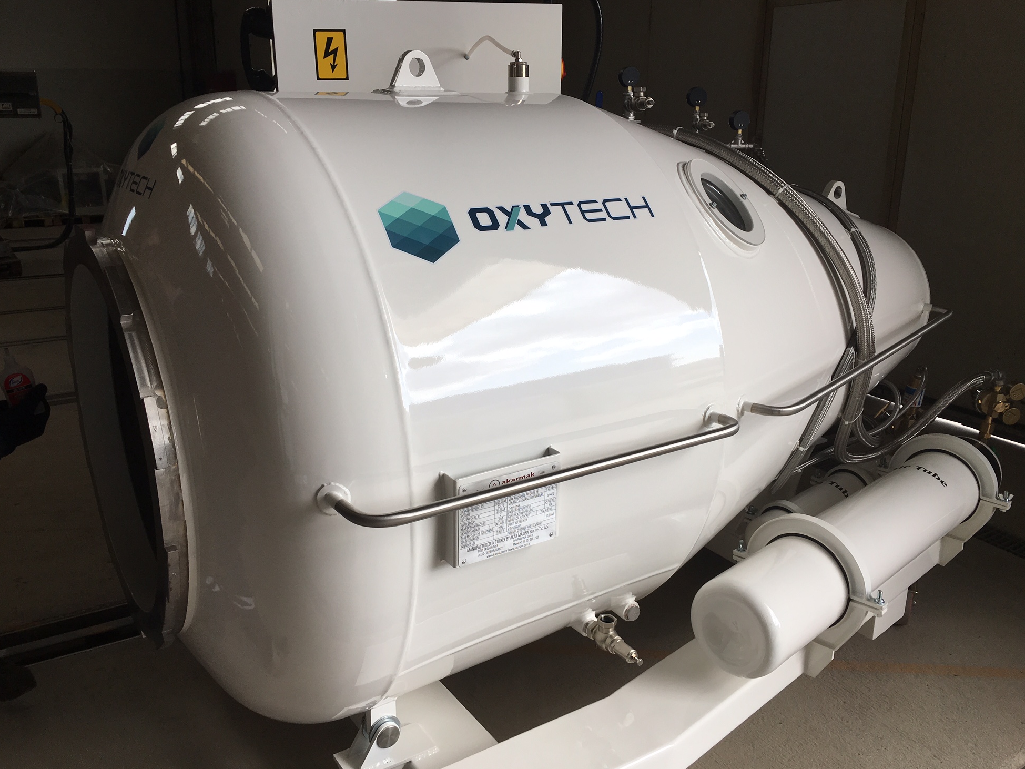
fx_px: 888
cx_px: 506
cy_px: 387
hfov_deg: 60.0
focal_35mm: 30
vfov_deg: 46.8
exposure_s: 1/176
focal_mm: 4.15
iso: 25
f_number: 2.2
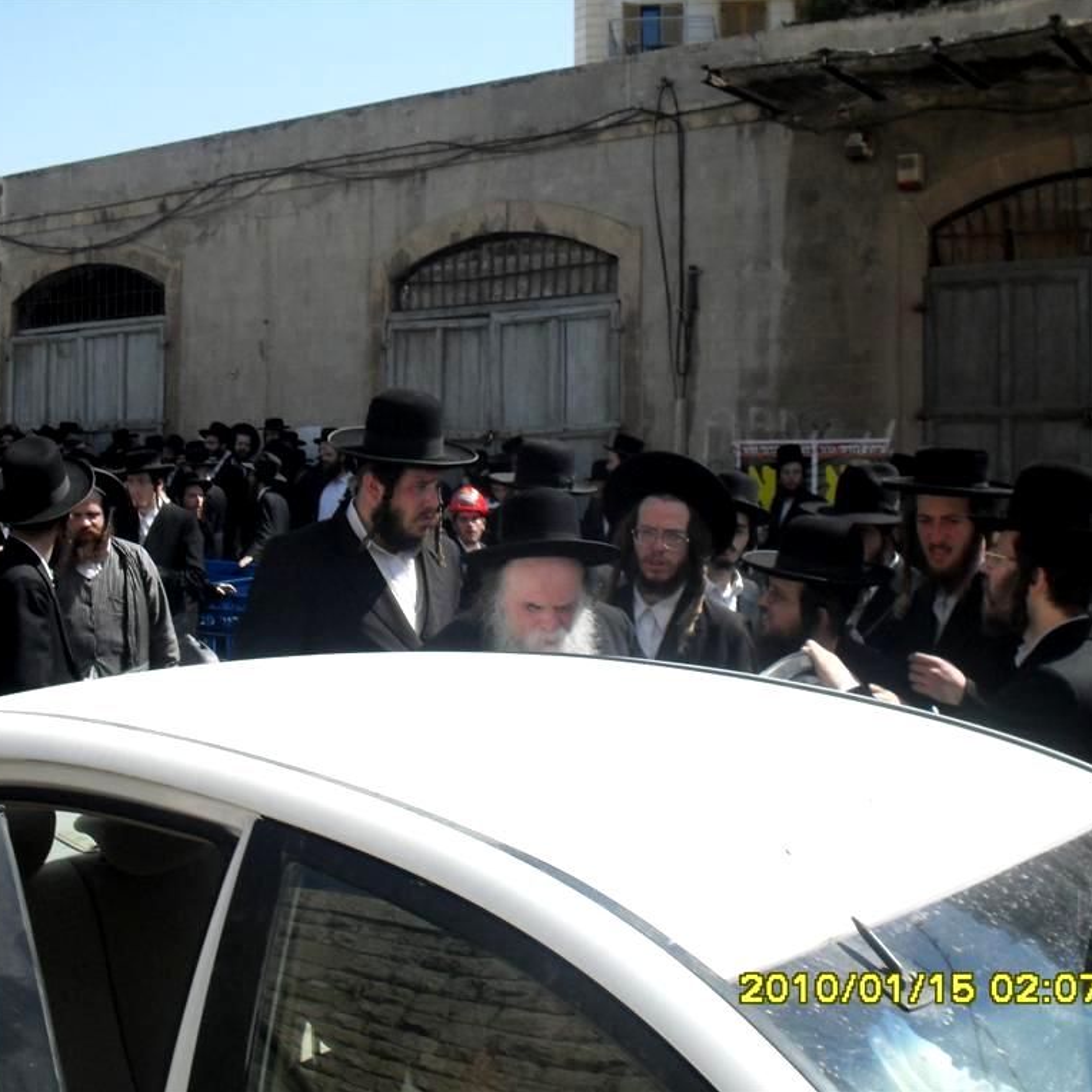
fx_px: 1606
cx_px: 506
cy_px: 545
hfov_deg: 37.5
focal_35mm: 45
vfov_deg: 37.6
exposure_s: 1/125
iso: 80
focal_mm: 6.3
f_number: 8.3
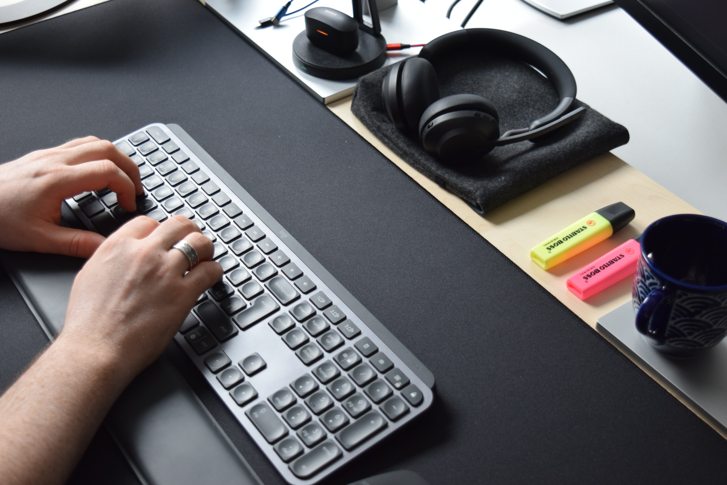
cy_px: 242
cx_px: 364
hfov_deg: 38.9
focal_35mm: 51
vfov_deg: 26.5
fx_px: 1030
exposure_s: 1/60
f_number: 4.5
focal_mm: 34
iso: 640
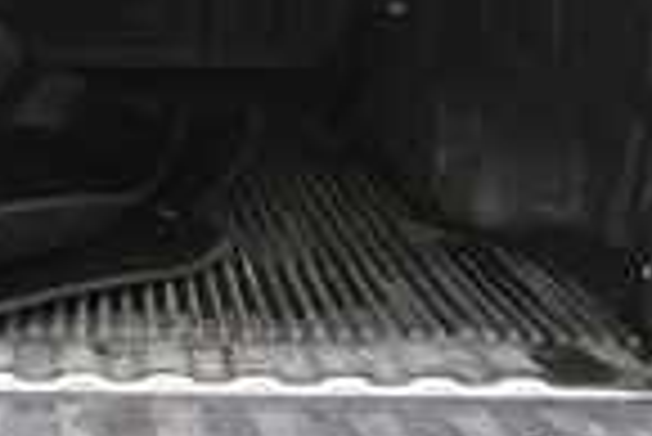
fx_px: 1051
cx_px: 85
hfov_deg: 33.0
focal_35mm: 58
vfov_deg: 23.3
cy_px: 128
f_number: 5
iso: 1100
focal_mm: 14
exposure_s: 1/125
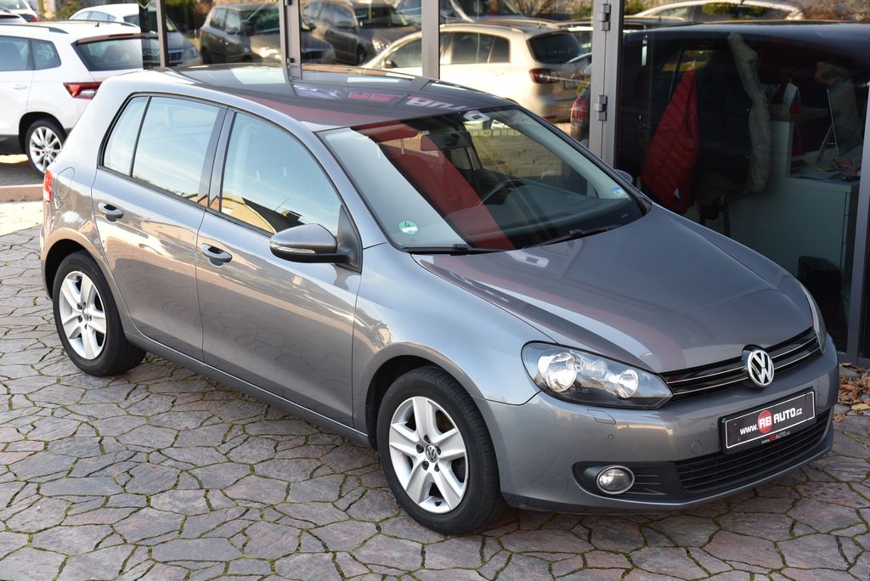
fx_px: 1499
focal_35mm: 62
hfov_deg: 32.4
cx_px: 435
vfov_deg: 21.9
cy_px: 290
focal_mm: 62
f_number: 5.6
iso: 500
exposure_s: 1/125
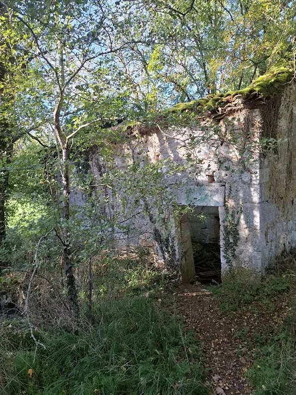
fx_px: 262
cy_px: 198
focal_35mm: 23
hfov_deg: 58.9
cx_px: 148
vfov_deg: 73.9
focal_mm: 5.54
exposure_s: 1/118
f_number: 1.8
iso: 50
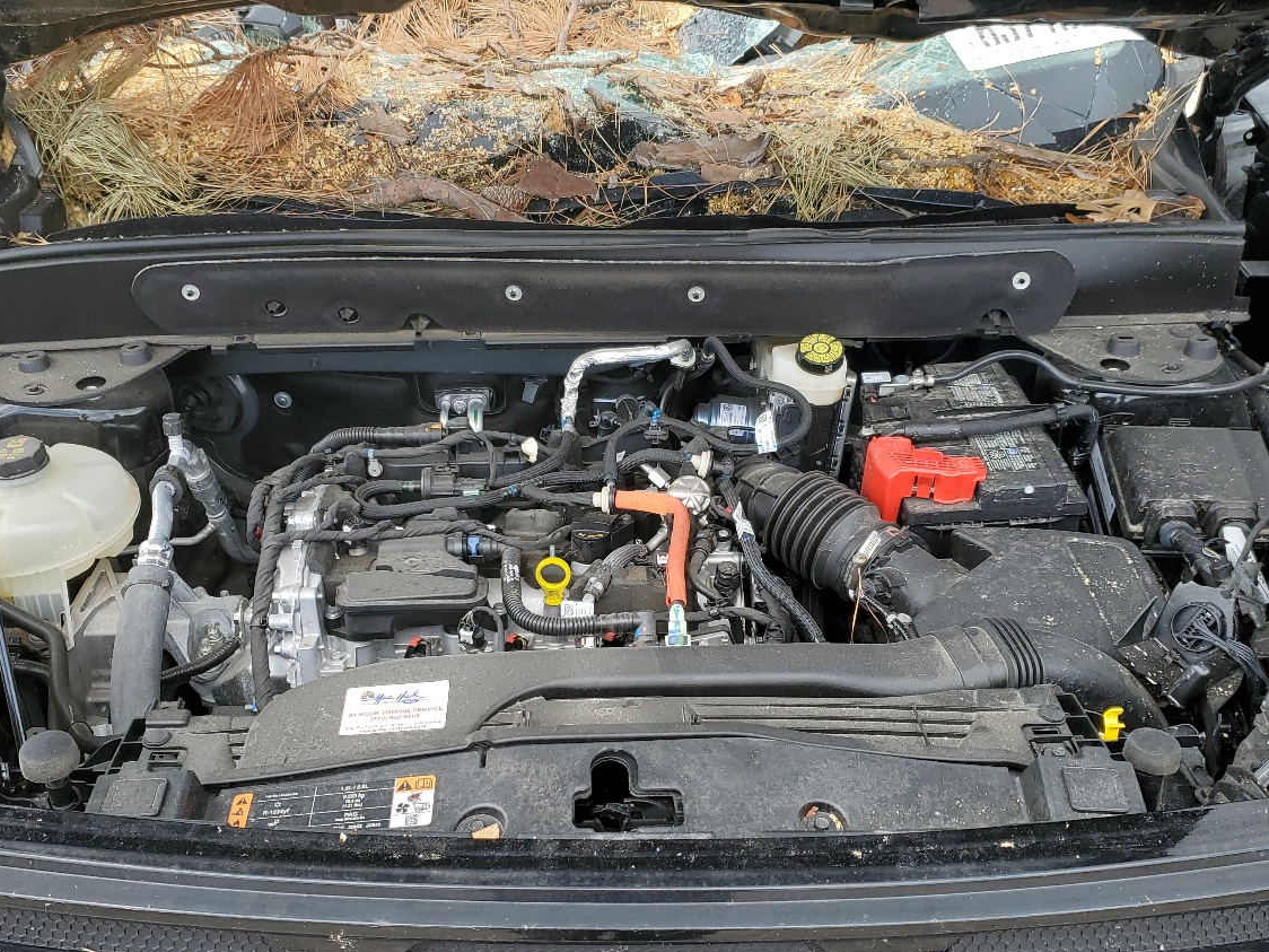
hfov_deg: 50.1
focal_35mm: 37
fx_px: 1356
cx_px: 593
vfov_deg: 38.5
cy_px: 578
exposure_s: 1/833
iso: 50
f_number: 1.5
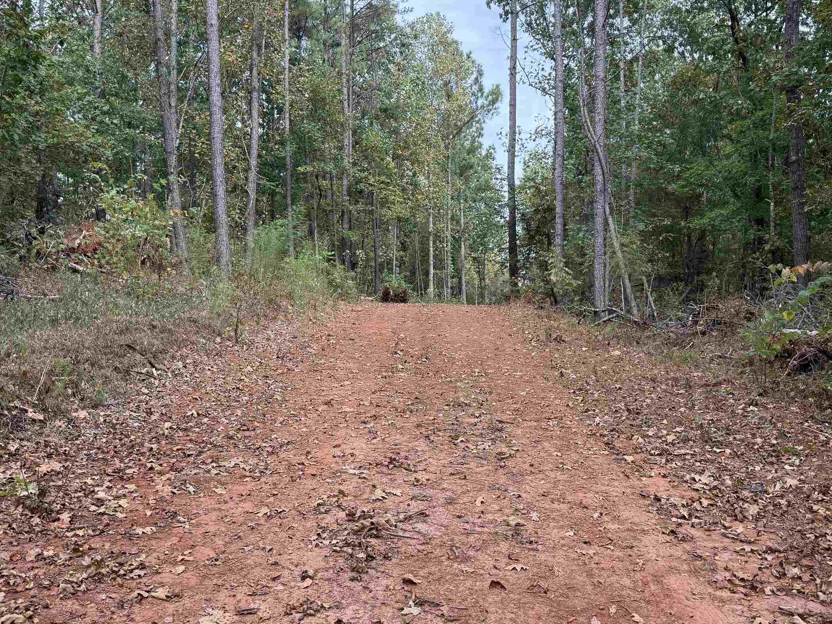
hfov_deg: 52.6
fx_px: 841
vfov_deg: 40.7
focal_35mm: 35
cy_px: 326
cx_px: 437
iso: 100
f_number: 1.78
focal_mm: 6.76
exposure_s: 1/943
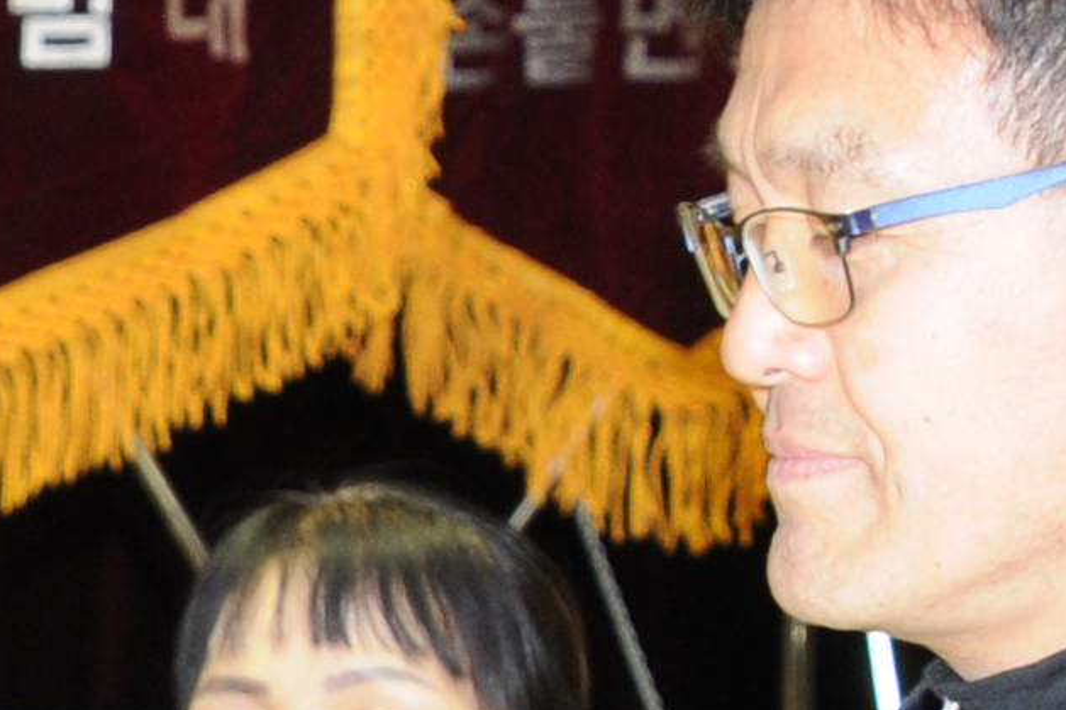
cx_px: -1561
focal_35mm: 357
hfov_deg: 5.6
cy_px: 881
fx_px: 10580
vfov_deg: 3.8
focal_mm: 35
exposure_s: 1/60
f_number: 5.6
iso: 400
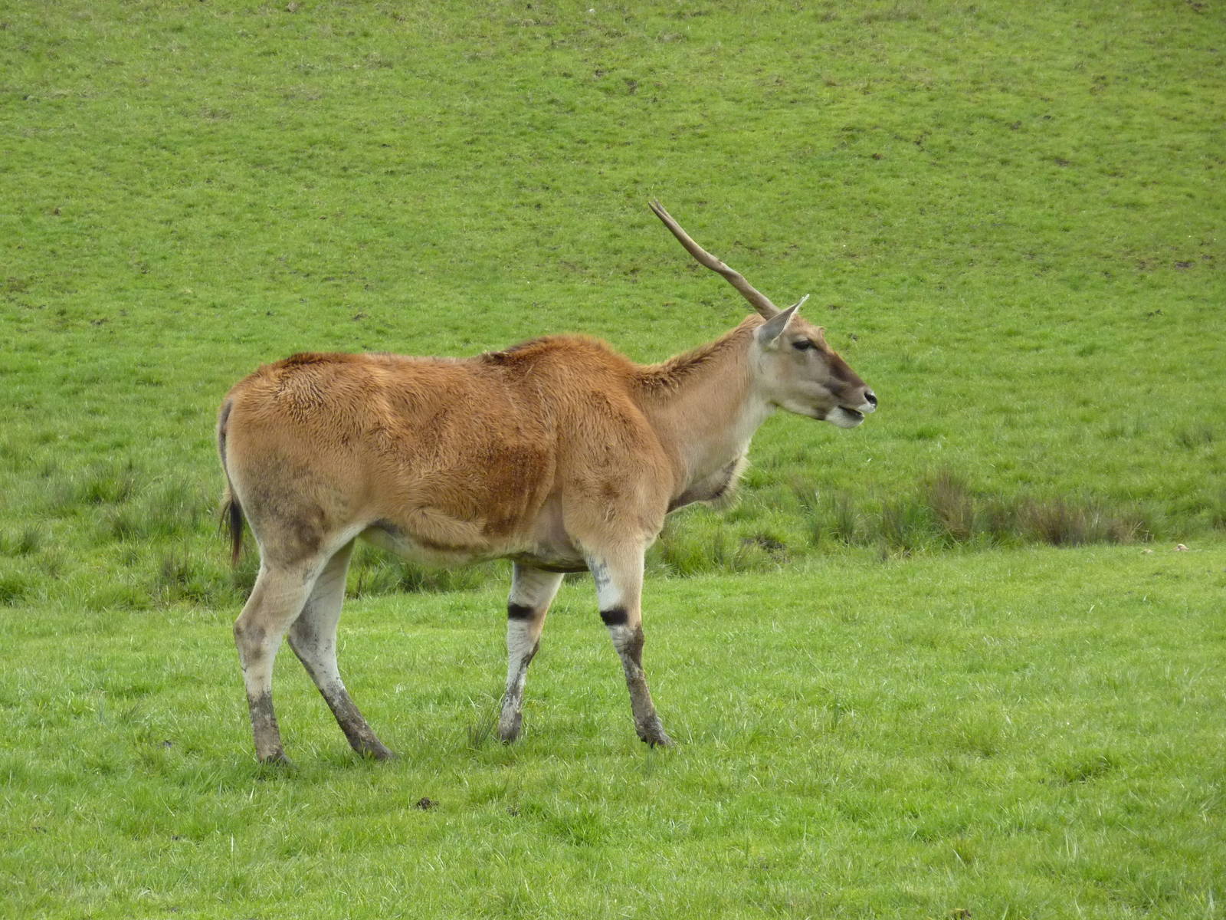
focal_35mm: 158
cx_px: 613
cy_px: 460
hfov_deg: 12.5
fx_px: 5596
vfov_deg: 9.4
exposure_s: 1/500
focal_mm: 25.9
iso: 250
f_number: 4.5
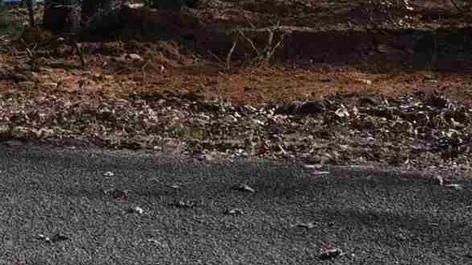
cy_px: -131
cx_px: -246
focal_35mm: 132
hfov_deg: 15.0
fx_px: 1652
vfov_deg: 9.0
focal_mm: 24
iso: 200
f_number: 9
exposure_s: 1/320
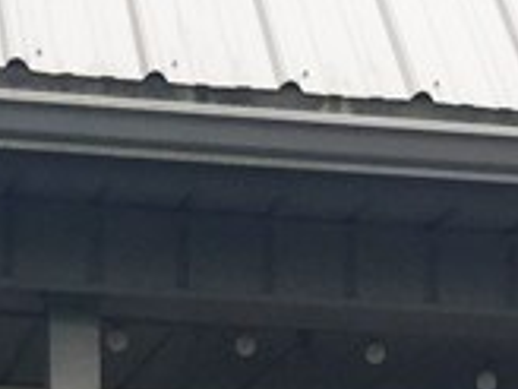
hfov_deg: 10.9
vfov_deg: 7.4
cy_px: 1072
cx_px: 474
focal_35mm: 181
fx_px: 2709
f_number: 2.2
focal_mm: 4.15
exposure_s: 1/338
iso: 32
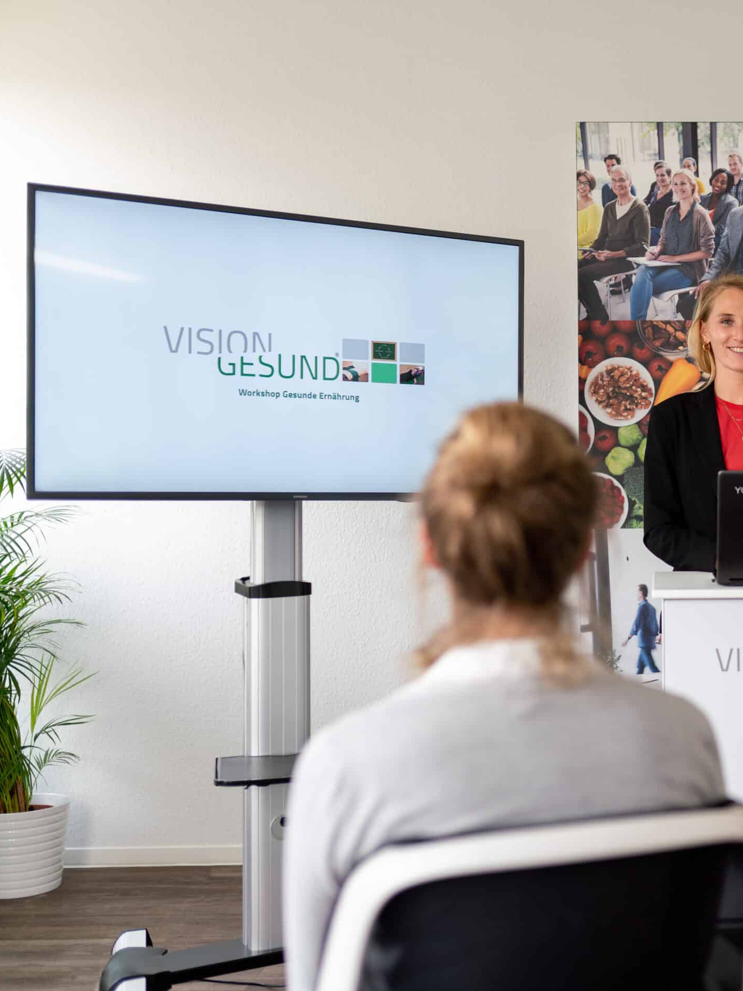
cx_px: 736
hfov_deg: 27.0
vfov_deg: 37.5
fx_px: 1460
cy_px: 492
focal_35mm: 51
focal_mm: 35
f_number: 2
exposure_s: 1/160
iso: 125
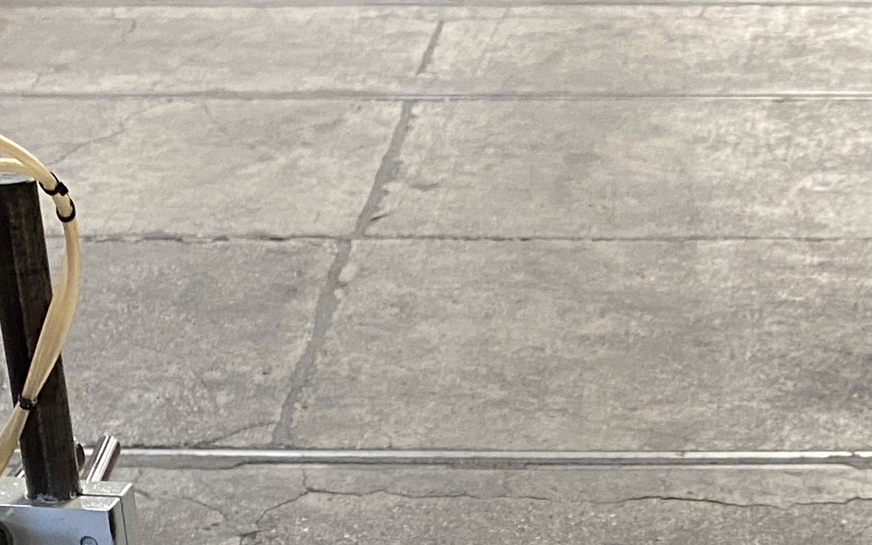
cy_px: 1057
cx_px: 643
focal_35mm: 94
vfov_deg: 12.4
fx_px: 2234
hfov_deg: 21.9
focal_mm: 4.25
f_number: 1.8
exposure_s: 1/60
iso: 160
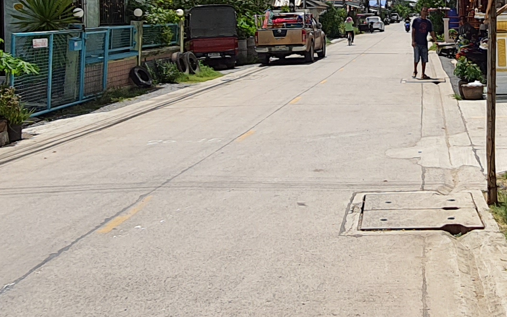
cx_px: 369
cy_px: 6
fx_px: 718
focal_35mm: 52
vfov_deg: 23.9
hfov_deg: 38.1
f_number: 2.2
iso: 50
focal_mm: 1.74
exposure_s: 1/1536
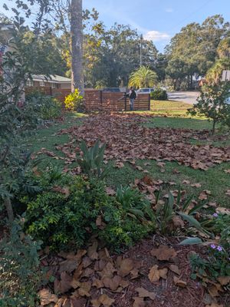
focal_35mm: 24
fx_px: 213
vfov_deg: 71.6
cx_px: 115
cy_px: 154
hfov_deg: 56.8
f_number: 1.7
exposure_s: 1/1124
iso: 29
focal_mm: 4.53
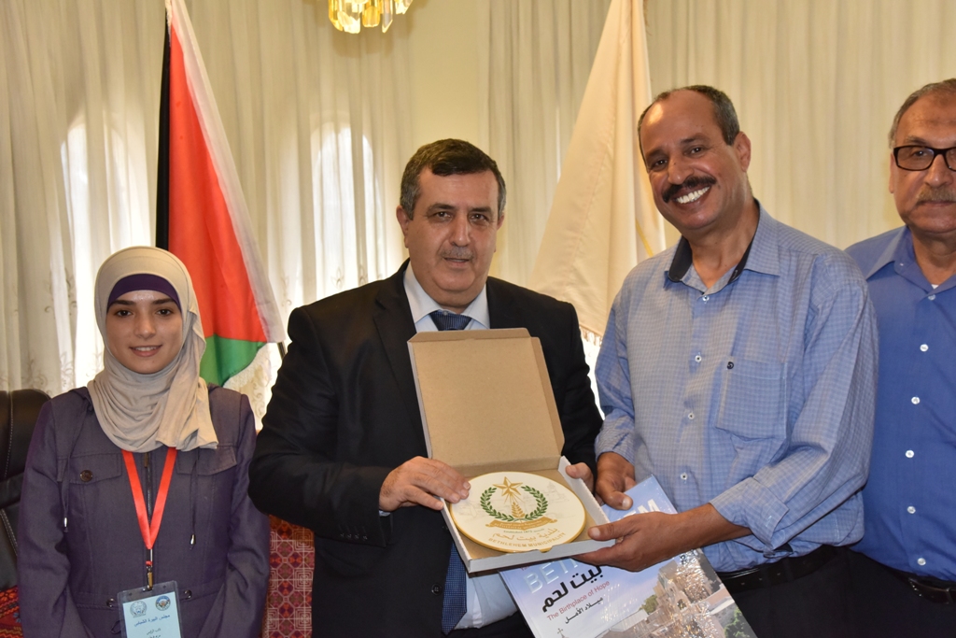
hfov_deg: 41.1
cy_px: 319
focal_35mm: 48
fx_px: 1275
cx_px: 478
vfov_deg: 28.1
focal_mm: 48
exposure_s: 1/250
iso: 3200
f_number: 8
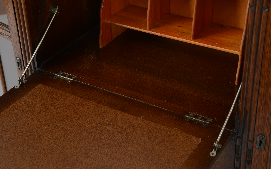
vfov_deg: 16.9
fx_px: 569
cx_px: 136
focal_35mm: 77
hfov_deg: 26.8
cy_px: 81
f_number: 11
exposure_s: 1/125
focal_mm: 50
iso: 125
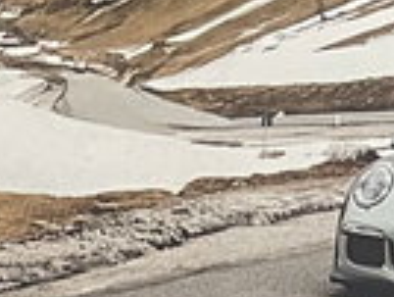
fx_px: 2178
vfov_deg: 7.3
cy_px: 718
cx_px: -515
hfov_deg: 9.4
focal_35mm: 191
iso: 160
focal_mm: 5.1
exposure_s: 1/50
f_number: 1.6
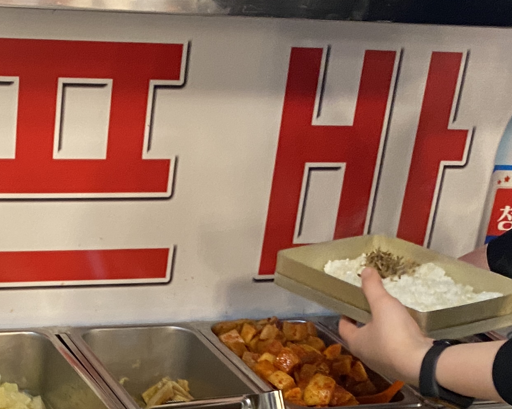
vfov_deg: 17.8
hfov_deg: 22.9
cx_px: 80
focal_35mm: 82
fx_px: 1242
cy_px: 490
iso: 160
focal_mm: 4.25
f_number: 1.8
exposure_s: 1/60
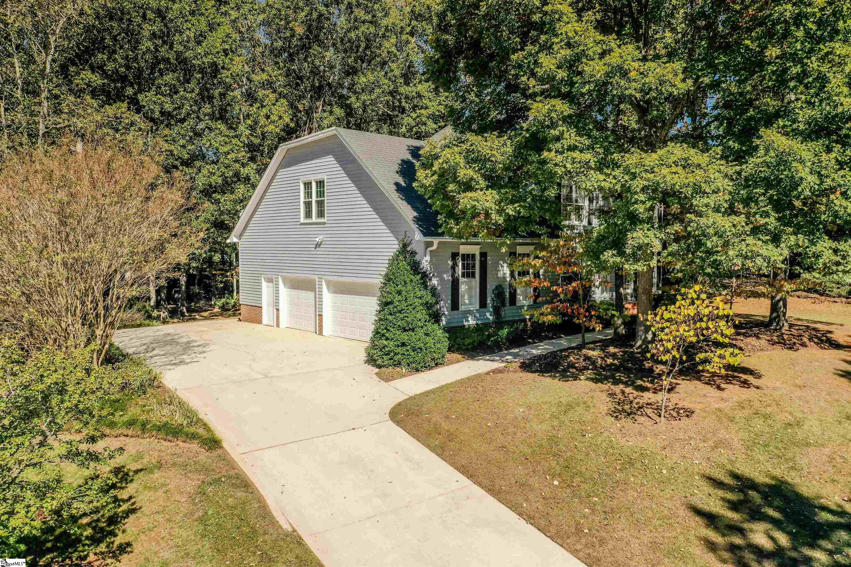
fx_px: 662
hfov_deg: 65.5
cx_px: 426
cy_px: 284
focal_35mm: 28
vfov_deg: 46.4
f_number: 5.6
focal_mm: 10.26
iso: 100
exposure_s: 1/500
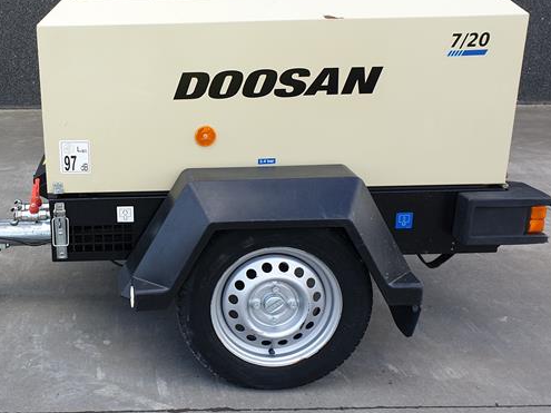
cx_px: 139
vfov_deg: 34.3
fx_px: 668
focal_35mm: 42
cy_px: 195
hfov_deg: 43.4
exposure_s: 1/255
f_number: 2.4
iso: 50
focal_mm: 4.3
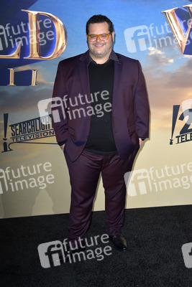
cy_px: 144
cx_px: 96
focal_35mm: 44
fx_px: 352
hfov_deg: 30.5
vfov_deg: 44.5
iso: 320
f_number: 6.3
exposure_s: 1/250
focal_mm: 44
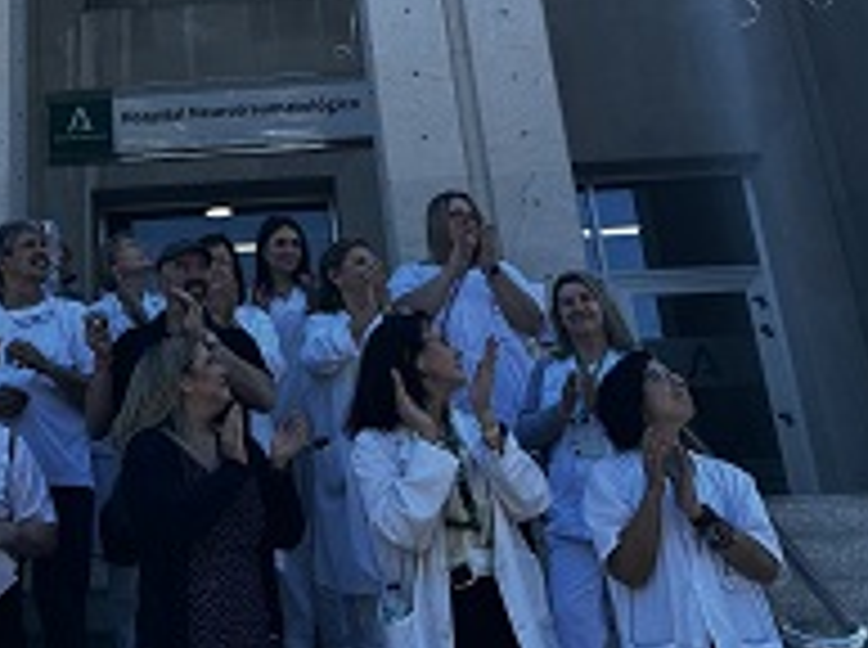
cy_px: 16
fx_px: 1427
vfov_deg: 24.5
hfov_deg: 31.8
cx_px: 49
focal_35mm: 57
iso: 80
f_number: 1.78
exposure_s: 1/1131
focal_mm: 6.76
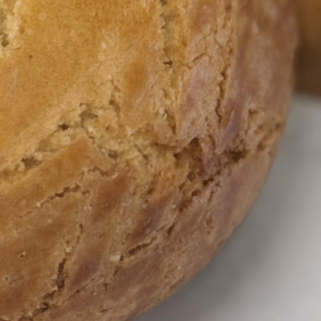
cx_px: -74
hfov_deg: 13.1
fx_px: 1353
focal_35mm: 129
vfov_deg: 11.8
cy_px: -357
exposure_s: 1/100
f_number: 1.78
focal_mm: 6.76
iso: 100
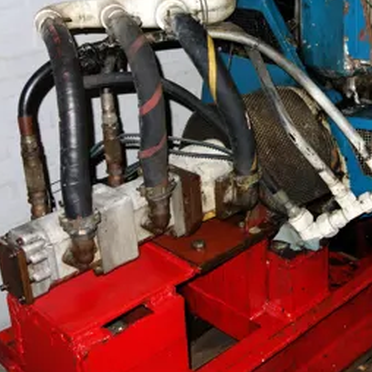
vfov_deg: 29.4
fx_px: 705
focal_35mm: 58
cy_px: 127
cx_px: 293
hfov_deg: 29.0
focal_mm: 10.4
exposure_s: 1/30
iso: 200
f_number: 1.8
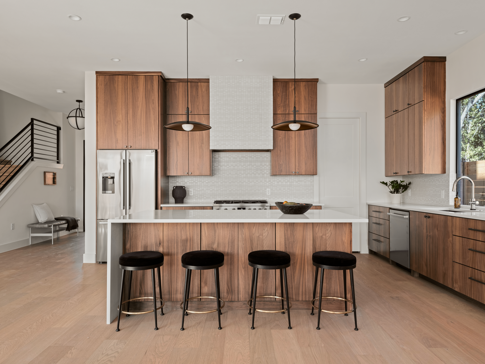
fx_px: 322
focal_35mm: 23
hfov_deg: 73.9
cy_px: 182
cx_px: 242
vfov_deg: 58.9
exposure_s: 1/2
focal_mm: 29.5
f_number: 13
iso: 320
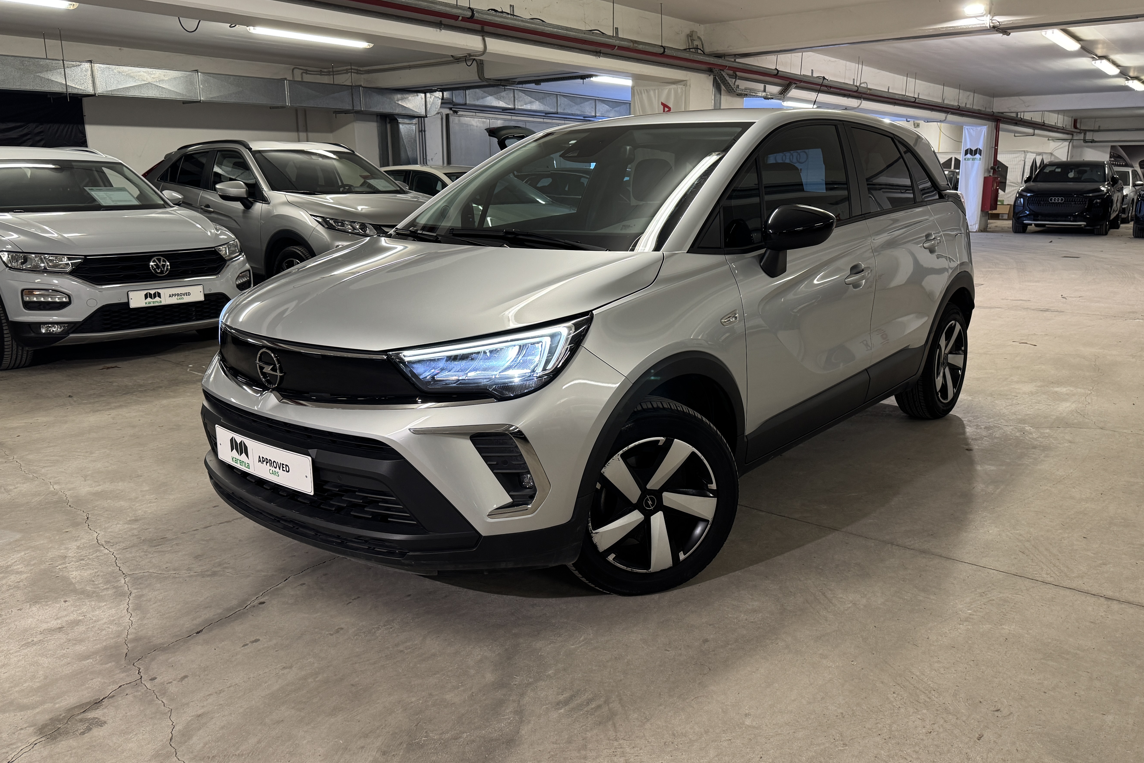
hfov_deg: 67.4
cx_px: 586
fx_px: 858
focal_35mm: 27
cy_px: 371
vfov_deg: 47.9
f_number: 1.78
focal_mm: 6.76
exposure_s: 1/50
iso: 160
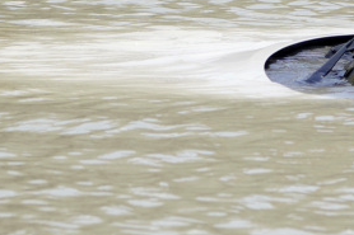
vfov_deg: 1.6
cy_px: 112
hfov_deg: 2.4
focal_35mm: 863
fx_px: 8481
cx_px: 565
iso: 160
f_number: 9
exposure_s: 1/320
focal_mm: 200
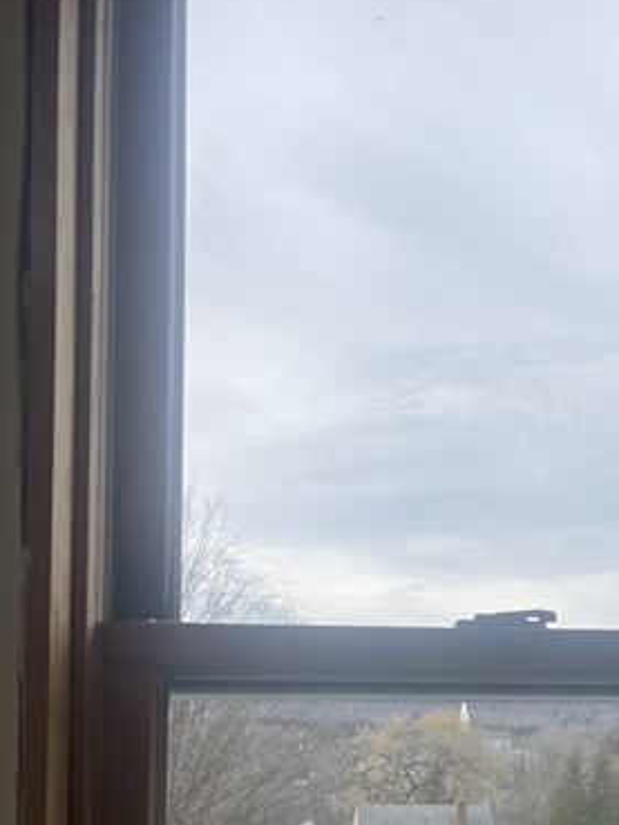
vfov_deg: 35.2
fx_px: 1239
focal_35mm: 52
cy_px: 700
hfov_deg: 27.4
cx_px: 514
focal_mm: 5.1
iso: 32
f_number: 1.6
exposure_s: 1/1946
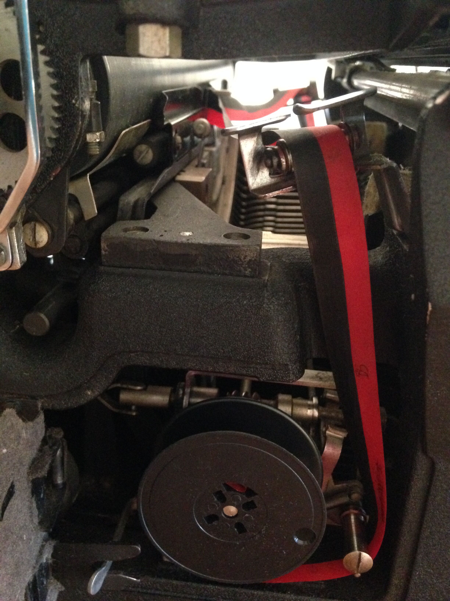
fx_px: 572
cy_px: 300
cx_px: 225
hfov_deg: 42.9
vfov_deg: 55.4
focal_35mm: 33
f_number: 2.4
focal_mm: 4.12
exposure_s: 1/15
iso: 800
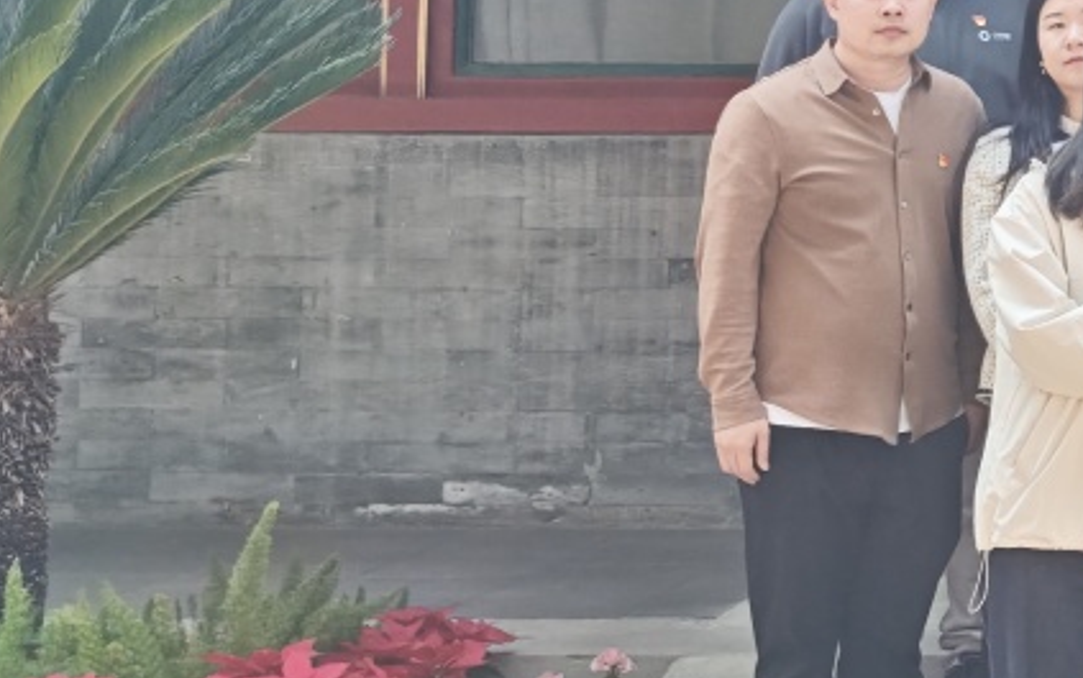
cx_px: 1569
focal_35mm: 109
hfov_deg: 17.4
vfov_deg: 11.8
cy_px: -105
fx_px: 3219
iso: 50
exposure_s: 1/334
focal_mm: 6.55
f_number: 1.62
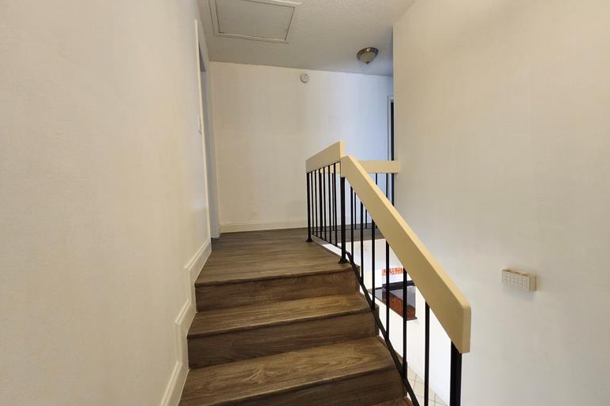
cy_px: 209
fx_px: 237
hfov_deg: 104.3
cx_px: 305
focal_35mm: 14
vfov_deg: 81.2
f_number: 2.2
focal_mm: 1.74
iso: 250
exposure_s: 1/60
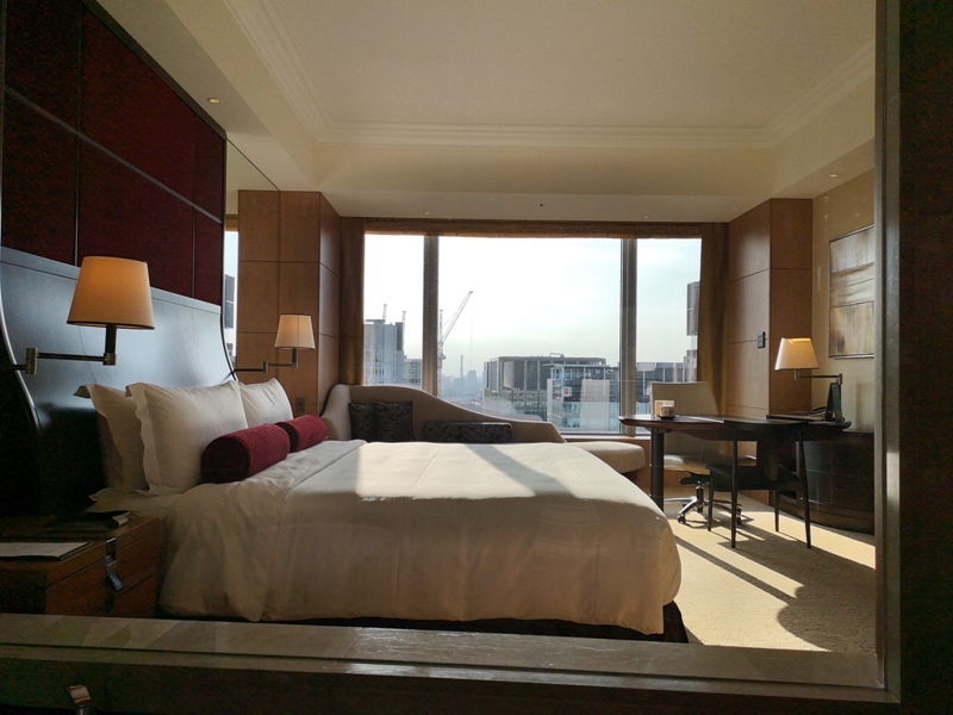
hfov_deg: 65.3
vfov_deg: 51.4
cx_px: 476
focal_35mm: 27
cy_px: 358
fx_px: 743
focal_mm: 3.95
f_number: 1.8
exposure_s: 1/1387
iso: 50
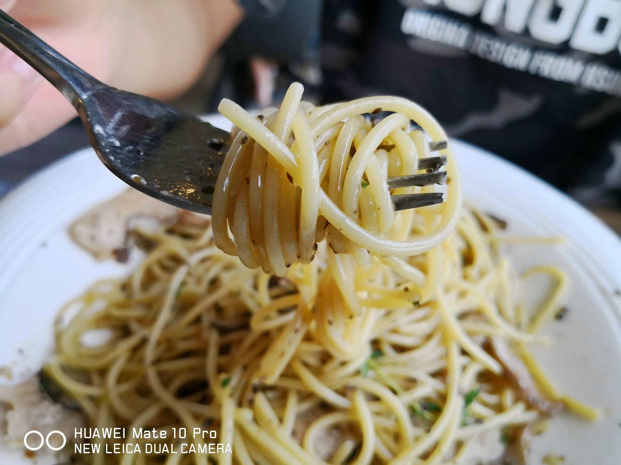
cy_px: 232
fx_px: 484
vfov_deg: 51.4
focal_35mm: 27
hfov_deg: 65.3
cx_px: 310
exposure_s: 1/900
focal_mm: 3.95
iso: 160
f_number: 1.6
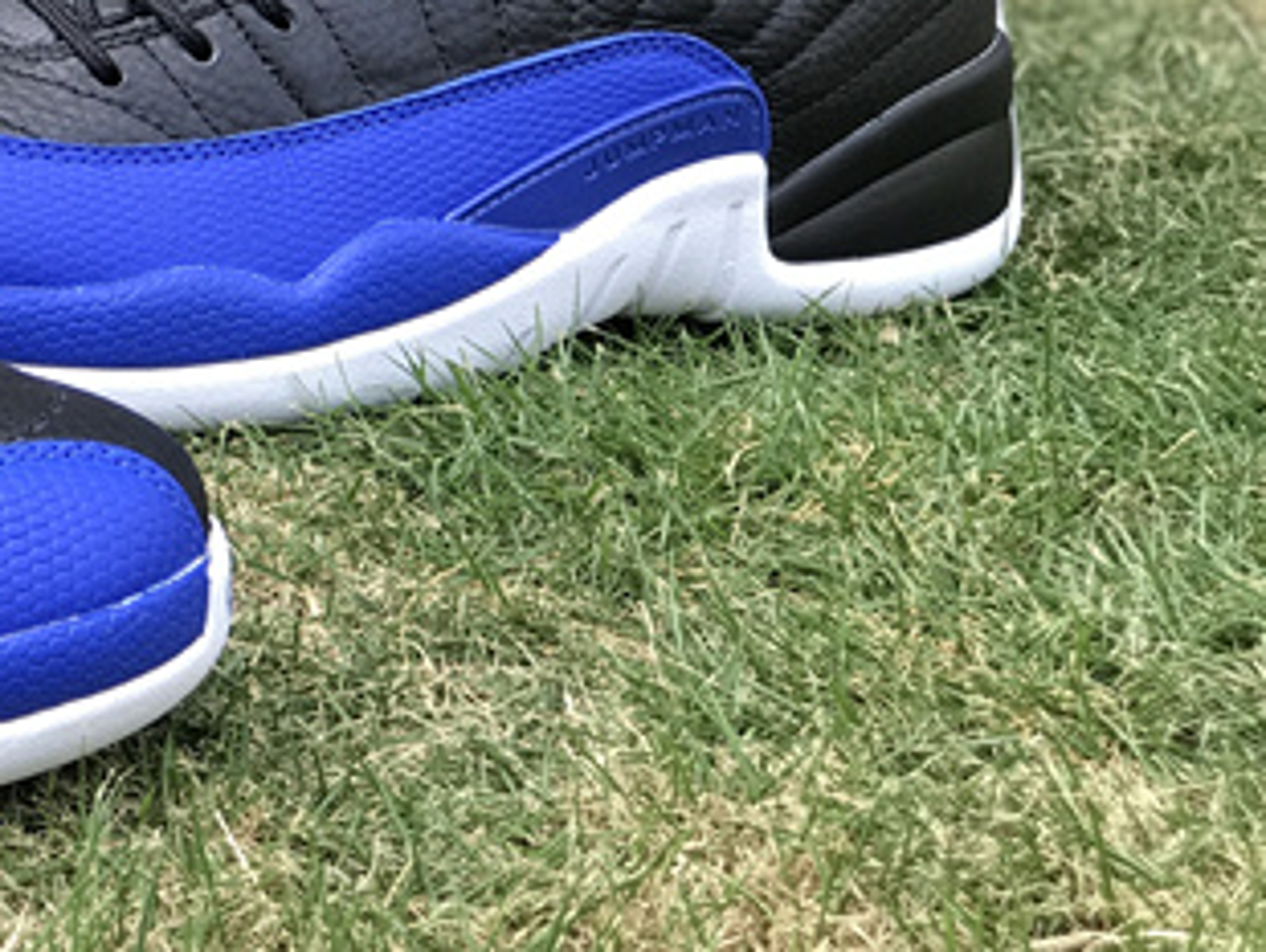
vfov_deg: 10.8
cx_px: -184
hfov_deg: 14.1
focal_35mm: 136
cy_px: 2
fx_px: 4978
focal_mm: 6.6
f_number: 2.8
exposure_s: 1/100
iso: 32
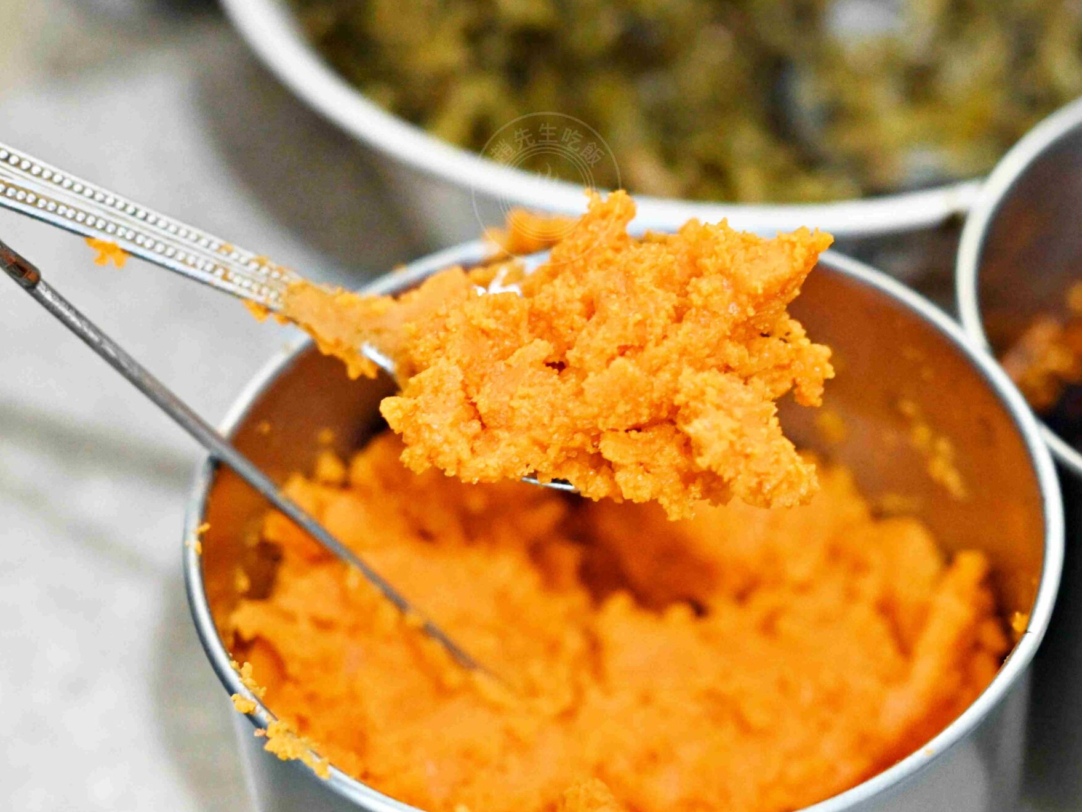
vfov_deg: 14.1
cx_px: 715
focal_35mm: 105
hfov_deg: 18.7
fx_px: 3282
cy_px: 512
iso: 5000
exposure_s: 1/200
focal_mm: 50
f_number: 2.8
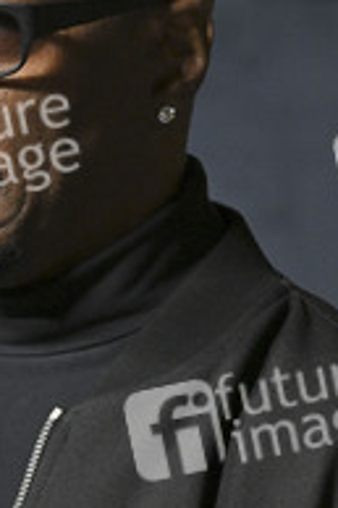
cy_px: 288
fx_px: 5869
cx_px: 21
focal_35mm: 416
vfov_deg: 5.0
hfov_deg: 3.3
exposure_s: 1/320
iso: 2500
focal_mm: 135
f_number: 5.6
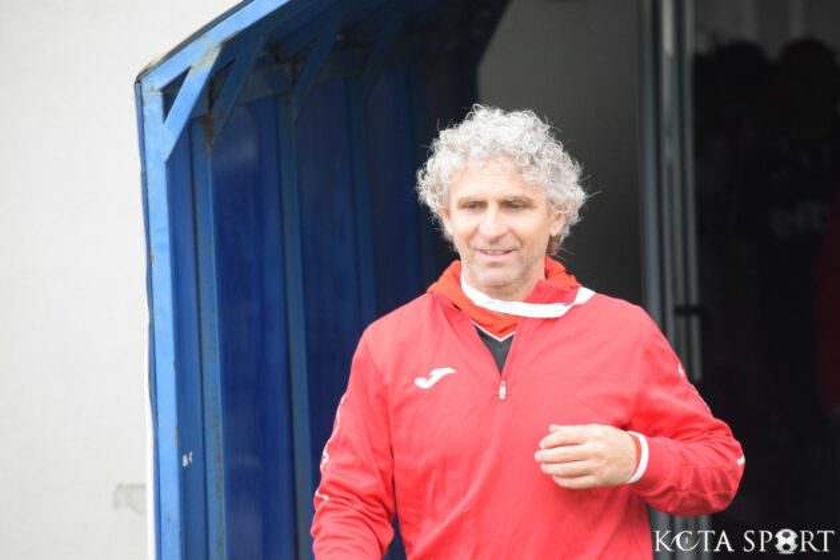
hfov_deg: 7.6
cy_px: 280
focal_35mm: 270
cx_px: 420
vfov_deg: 5.1
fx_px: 6300
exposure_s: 1/800
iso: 3200
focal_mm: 180
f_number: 5
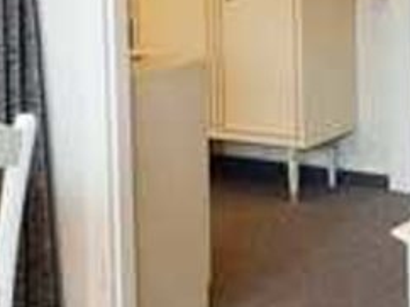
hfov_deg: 15.3
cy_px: 19
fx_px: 1526
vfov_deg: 11.4
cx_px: 251
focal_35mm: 129
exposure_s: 1/50
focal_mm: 3.93
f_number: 1.7
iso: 200
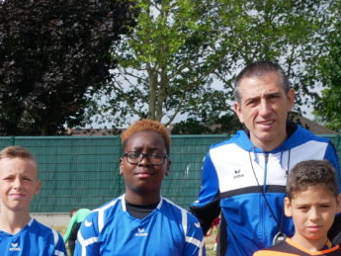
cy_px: 359
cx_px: -42
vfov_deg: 14.7
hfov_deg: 19.7
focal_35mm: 95
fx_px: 936
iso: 200
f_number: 7.1
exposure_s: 1/400
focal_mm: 16
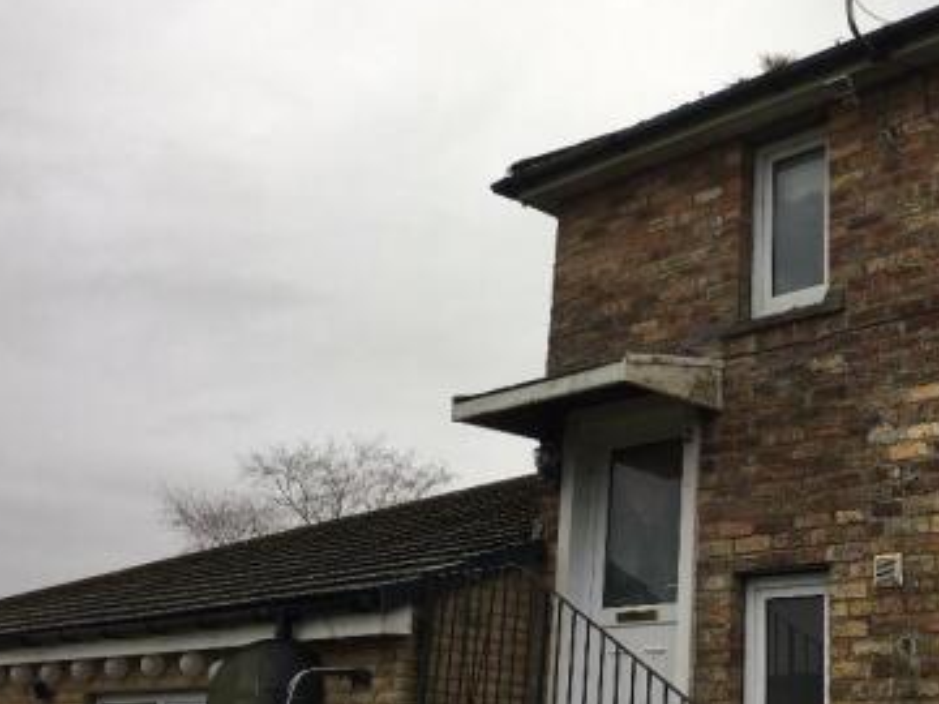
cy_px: 327
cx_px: 719
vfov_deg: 30.9
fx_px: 1275
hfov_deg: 39.2
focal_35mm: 47
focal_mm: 4.15
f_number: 2.2
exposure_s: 1/125
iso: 25
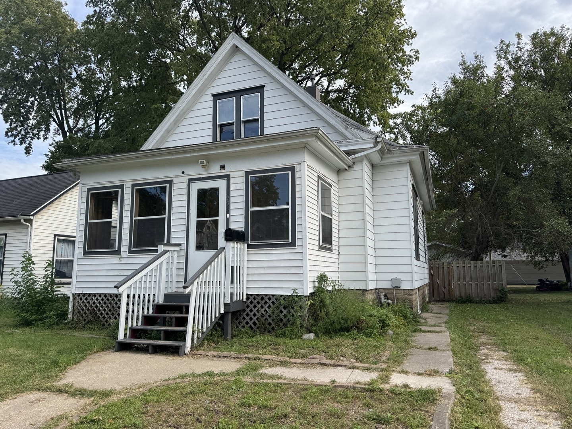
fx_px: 397
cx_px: 286
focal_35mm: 24
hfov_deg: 71.6
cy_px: 214
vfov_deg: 56.8
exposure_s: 1/1456
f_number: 1.78
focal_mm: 6.76
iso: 80
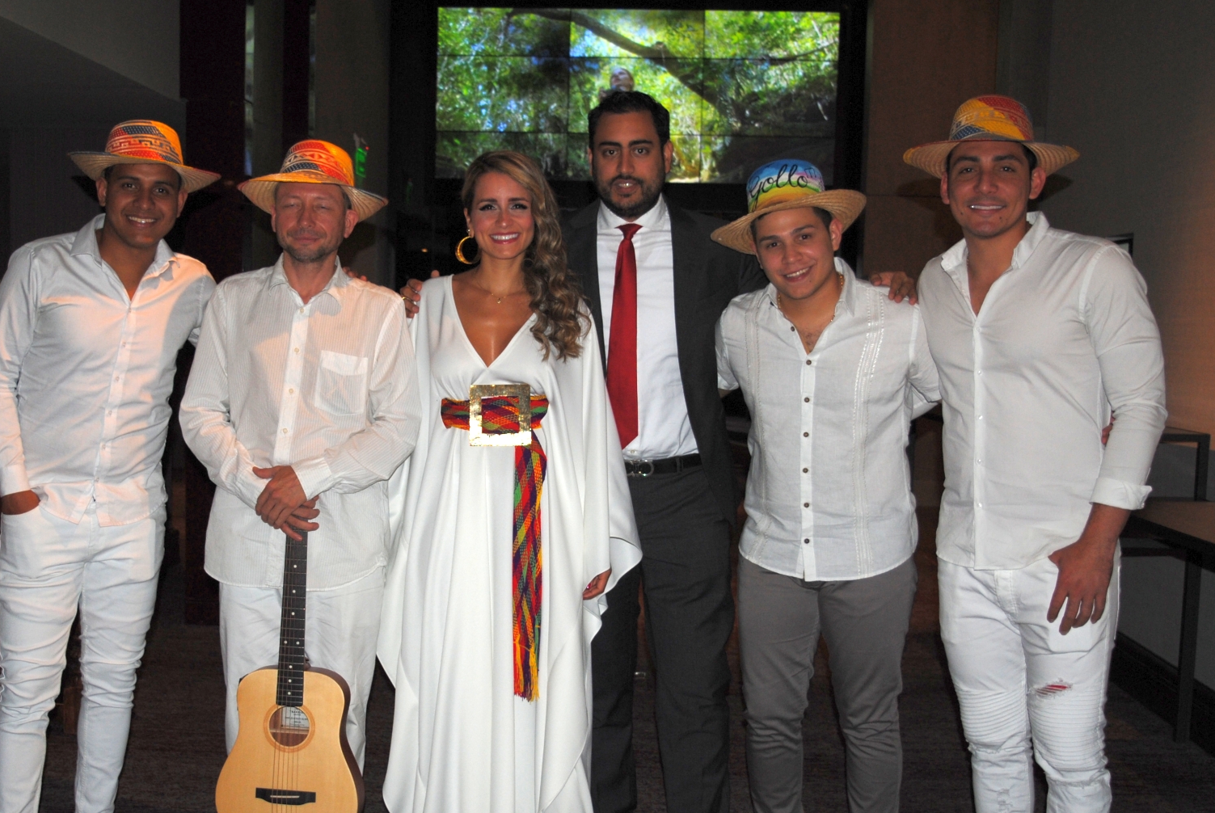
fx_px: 1554
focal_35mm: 46
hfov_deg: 42.5
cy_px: 511
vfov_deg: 29.2
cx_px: 492
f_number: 4
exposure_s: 1/60
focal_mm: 24
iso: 200
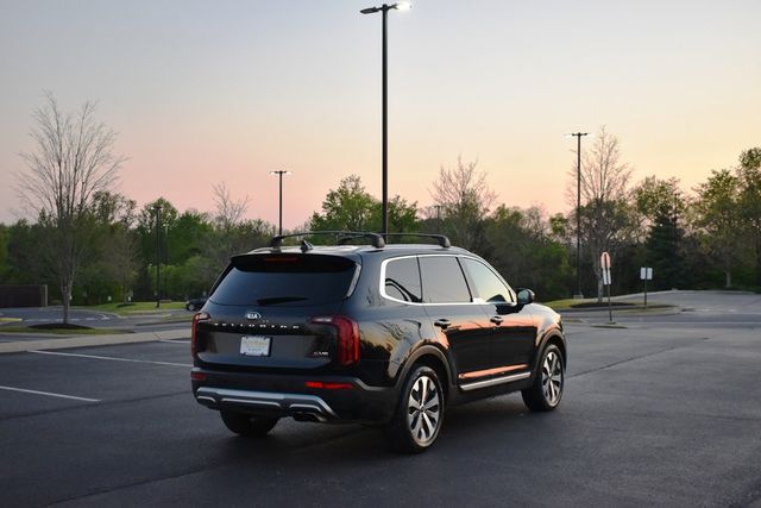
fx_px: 1015
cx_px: 380
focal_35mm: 48
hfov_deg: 41.1
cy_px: 254
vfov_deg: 28.1
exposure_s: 1/200
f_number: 4.5
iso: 800
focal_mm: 32
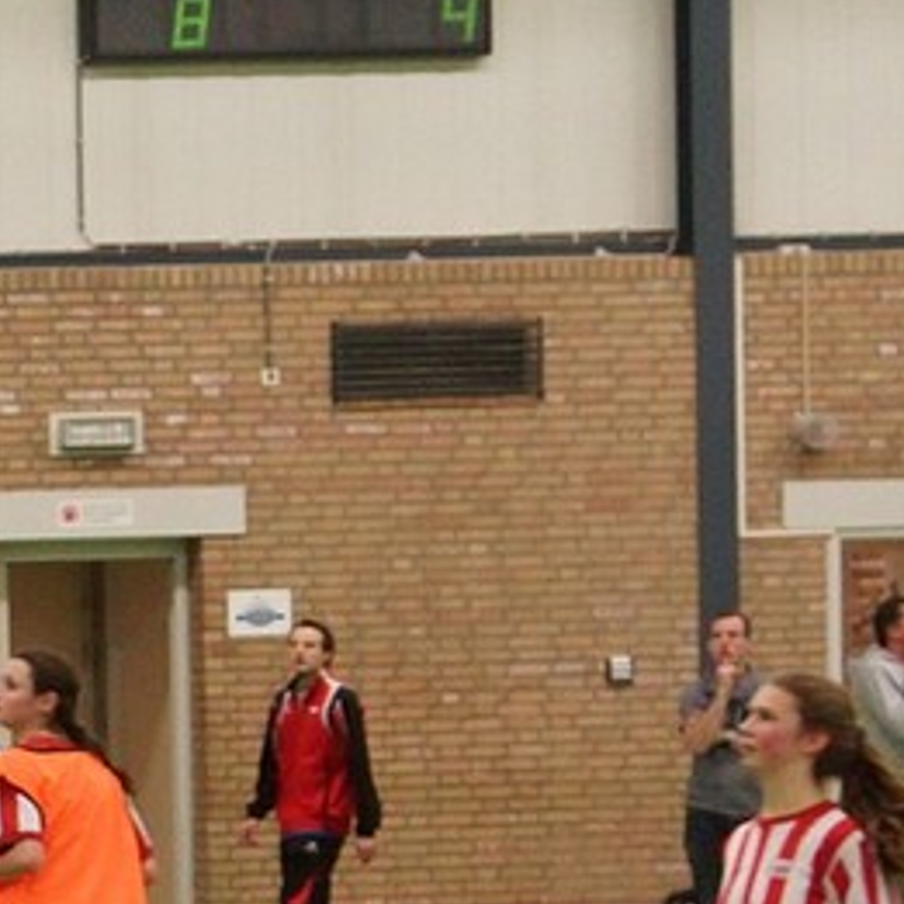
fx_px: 3250
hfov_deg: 15.0
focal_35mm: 110
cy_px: 571
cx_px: -350
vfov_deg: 15.8
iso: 800
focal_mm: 22
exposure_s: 1/200
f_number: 2.8
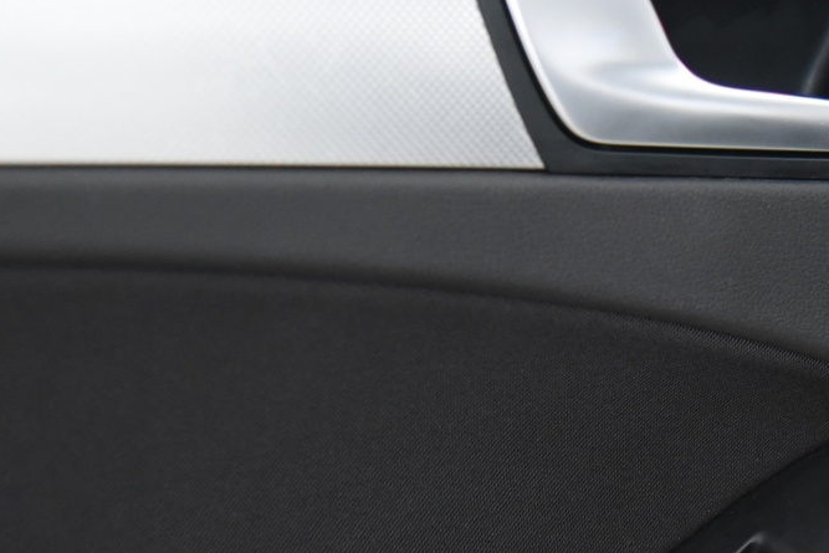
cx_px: 772
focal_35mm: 97
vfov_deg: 14.0
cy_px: 505
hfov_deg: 20.5
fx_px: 2234
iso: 4000
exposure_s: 1/40
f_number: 4
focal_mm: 40
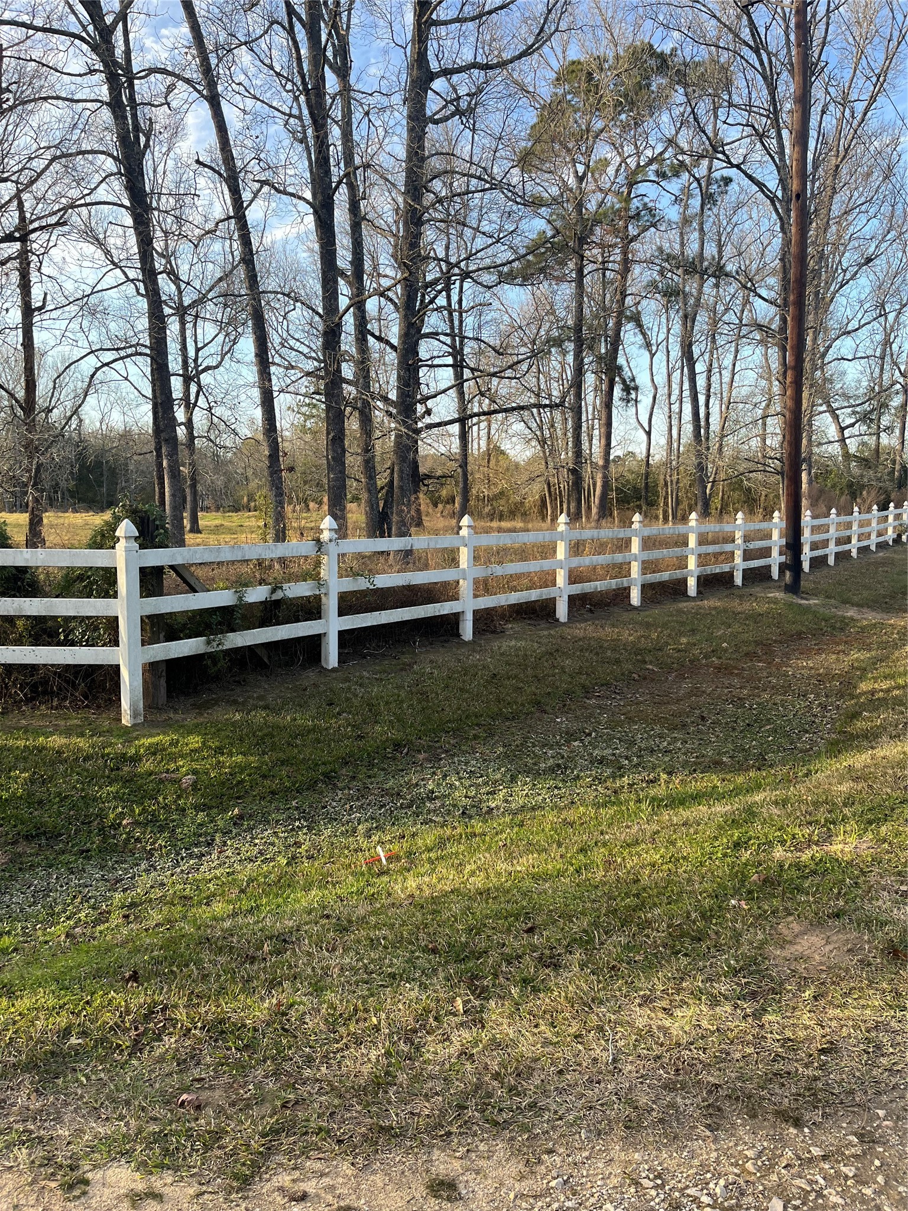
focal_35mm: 26
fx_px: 909
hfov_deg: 53.1
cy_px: 606
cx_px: 454
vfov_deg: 67.3
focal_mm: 5.1
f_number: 1.6
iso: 50
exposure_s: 1/542
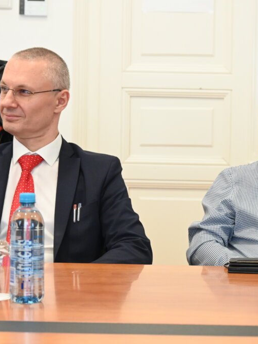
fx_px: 1054
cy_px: 172
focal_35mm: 106
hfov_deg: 13.9
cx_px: 157
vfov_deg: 18.6
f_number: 6
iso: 6400
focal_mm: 73
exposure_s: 1/80
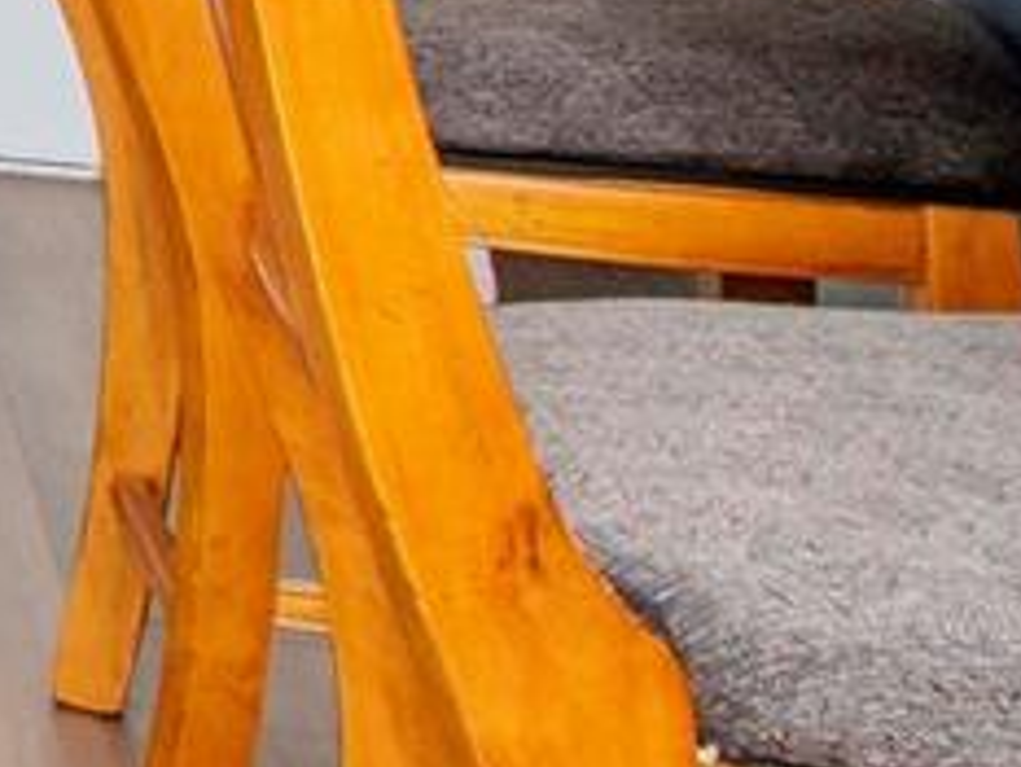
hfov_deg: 12.1
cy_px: -671
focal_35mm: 99
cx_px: -1871
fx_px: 2922
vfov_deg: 13.3
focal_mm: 10
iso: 500
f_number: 8
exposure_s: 1/50
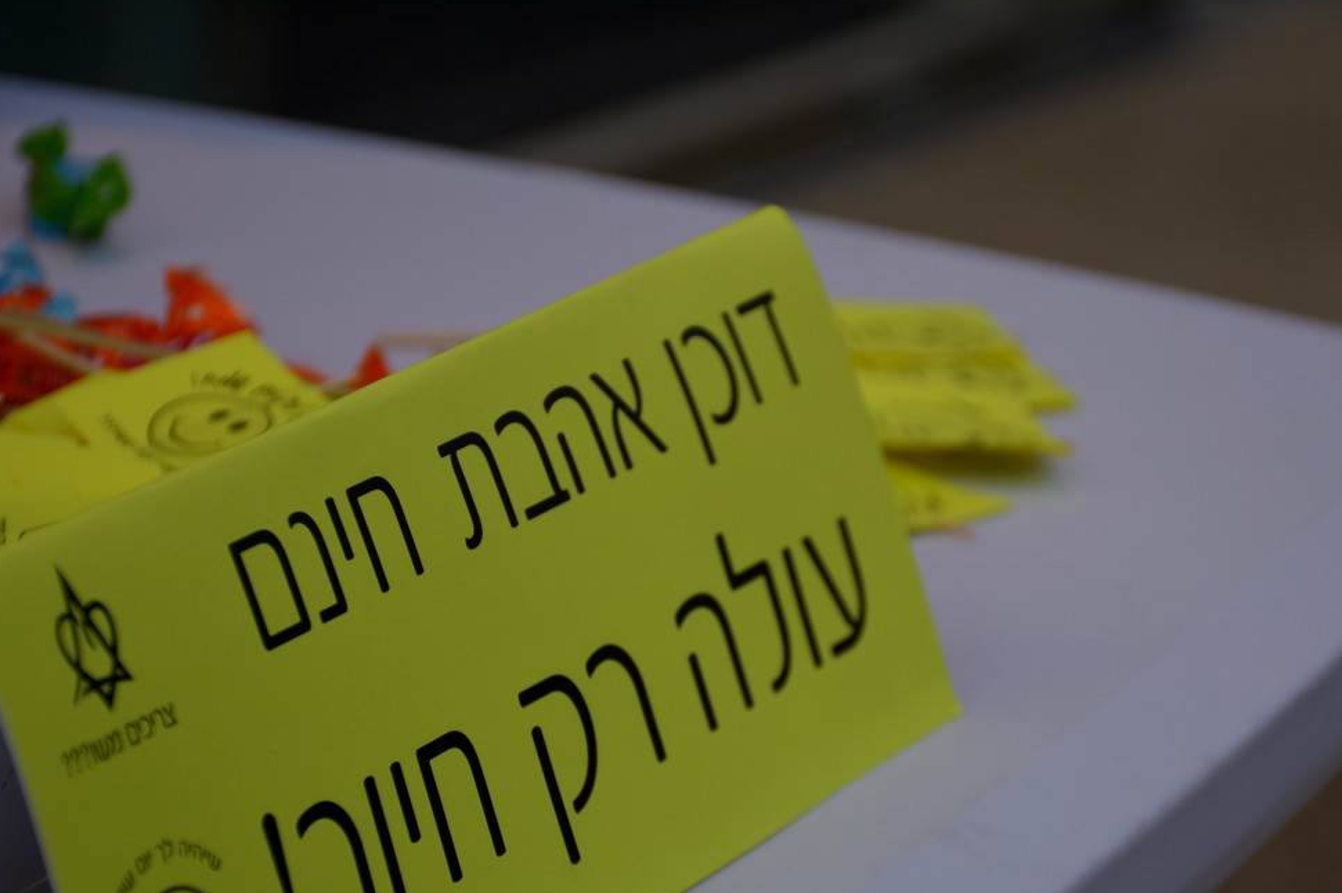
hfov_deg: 10.4
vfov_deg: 6.9
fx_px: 7378
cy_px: 572
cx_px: 820
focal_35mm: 198
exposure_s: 1/200
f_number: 5.6
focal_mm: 100
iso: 100
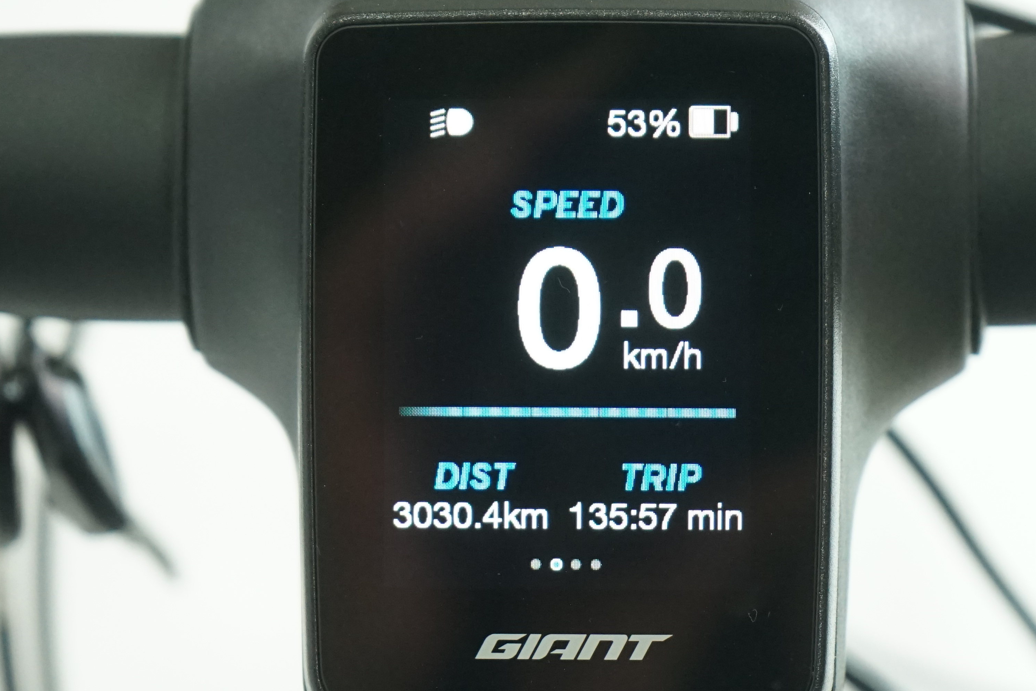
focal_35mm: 128
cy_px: 395
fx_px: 3683
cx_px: 557
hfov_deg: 16.0
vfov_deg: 10.7
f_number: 5.6
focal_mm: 64
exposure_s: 1/200
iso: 2500
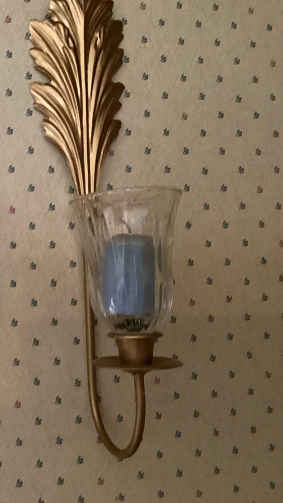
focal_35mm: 53
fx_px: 707
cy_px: 233
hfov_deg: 20.3
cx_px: -103
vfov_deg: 39.2
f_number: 2.4
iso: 640
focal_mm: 3.3
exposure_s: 1/30
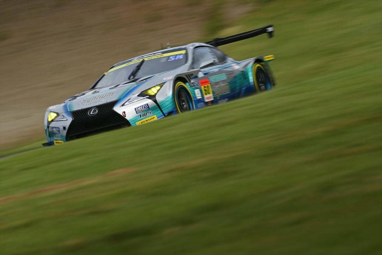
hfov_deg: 4.1
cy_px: 128
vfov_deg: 2.7
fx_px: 5305
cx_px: 191
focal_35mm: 500
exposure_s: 1/60
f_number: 19
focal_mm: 500
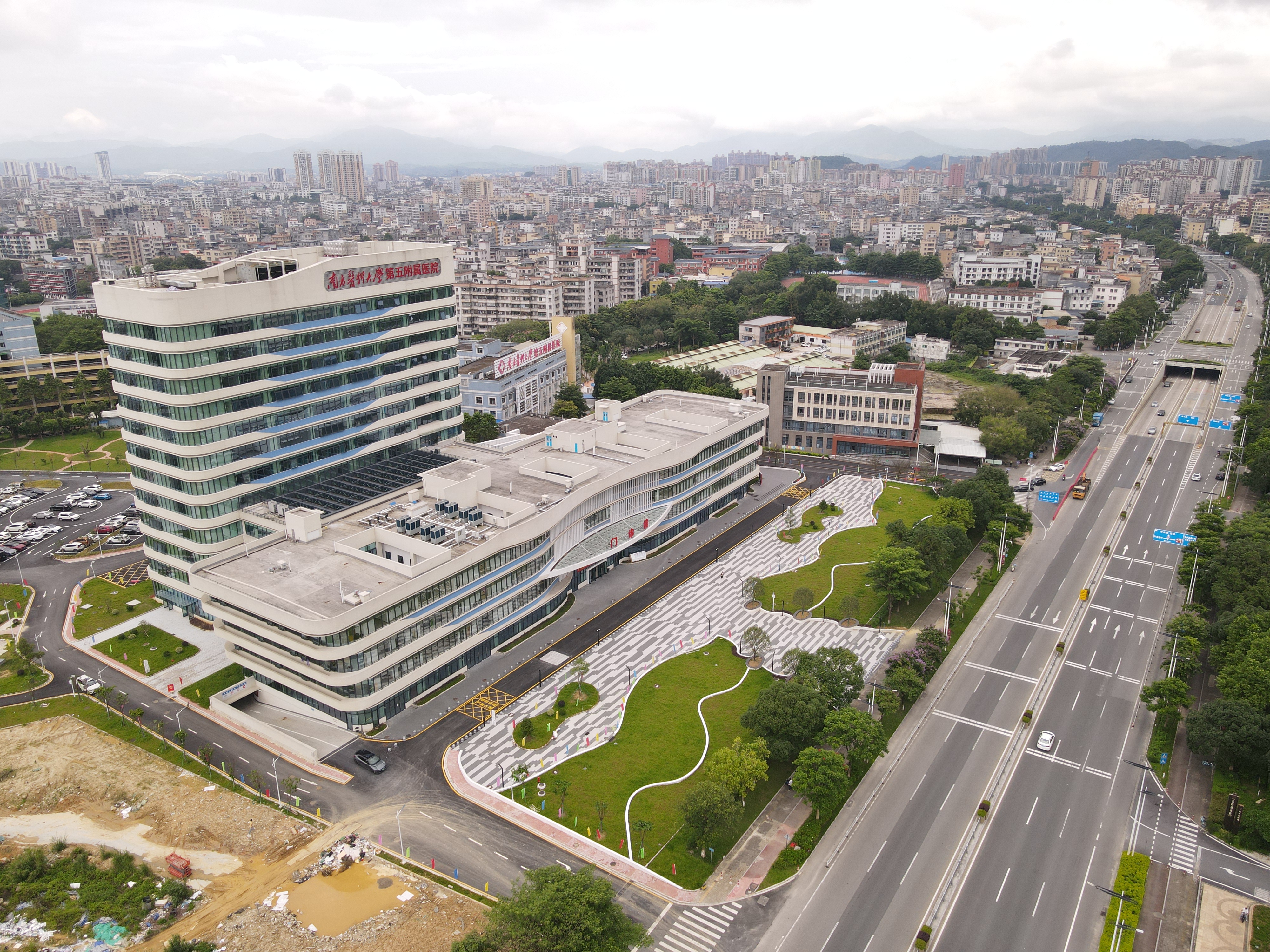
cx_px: 635
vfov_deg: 56.8
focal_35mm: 24
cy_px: 476
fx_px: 881
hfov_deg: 71.6
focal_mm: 4.5
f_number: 2.8
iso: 100
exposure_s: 1/400
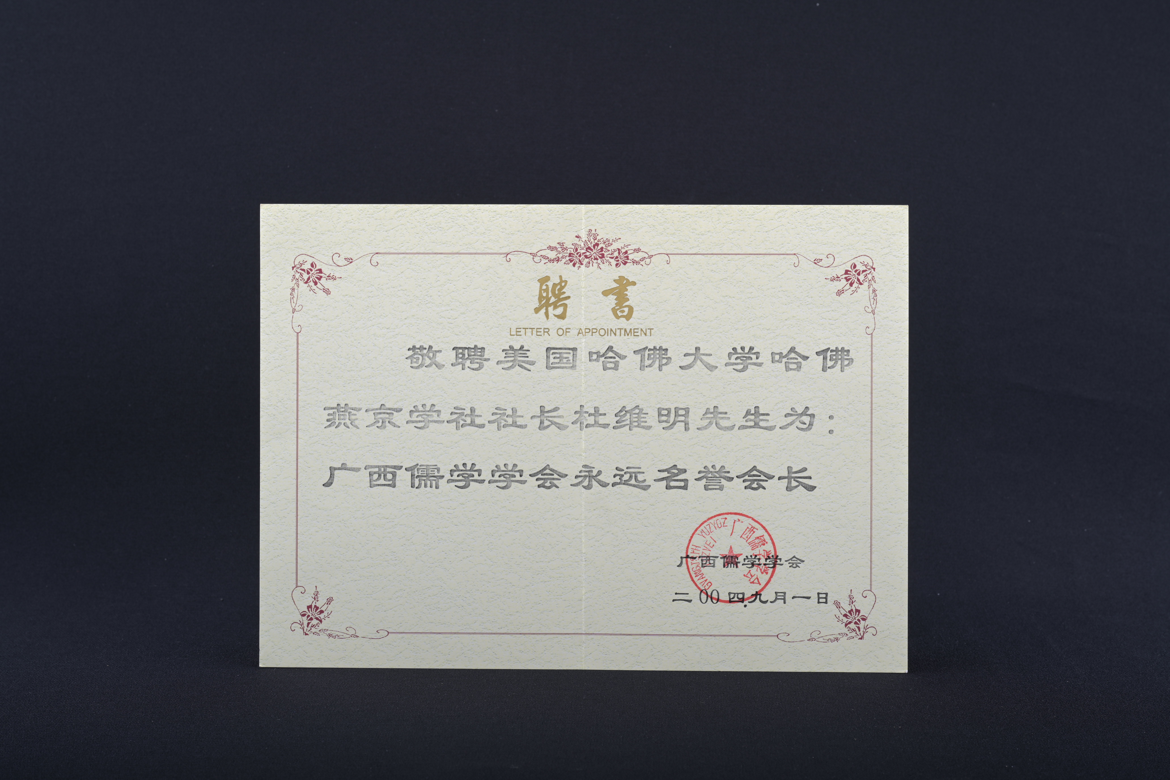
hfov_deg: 32.9
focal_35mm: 61
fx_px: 1982
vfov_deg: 22.3
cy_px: 390
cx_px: 585
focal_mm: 61
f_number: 10
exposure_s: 1/200
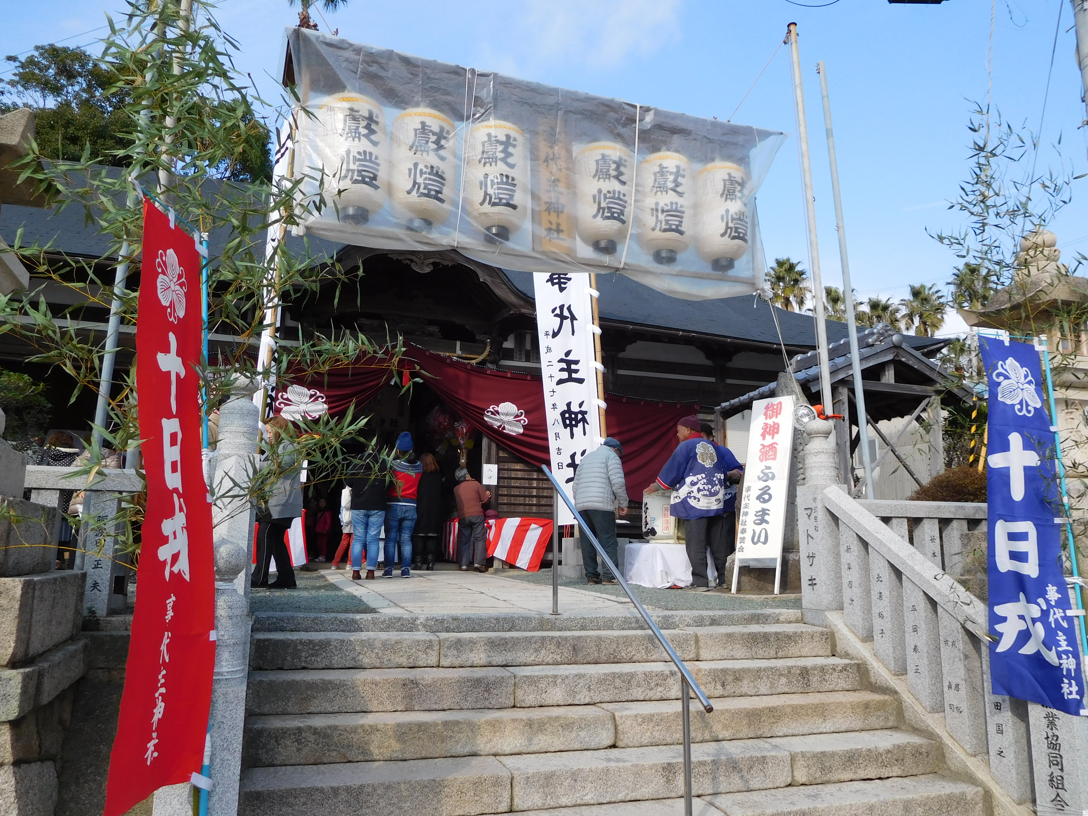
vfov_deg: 54.9
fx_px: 786
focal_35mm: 25
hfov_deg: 69.4
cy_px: 408
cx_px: 544
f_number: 3.4
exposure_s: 1/640
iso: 125
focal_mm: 4.5
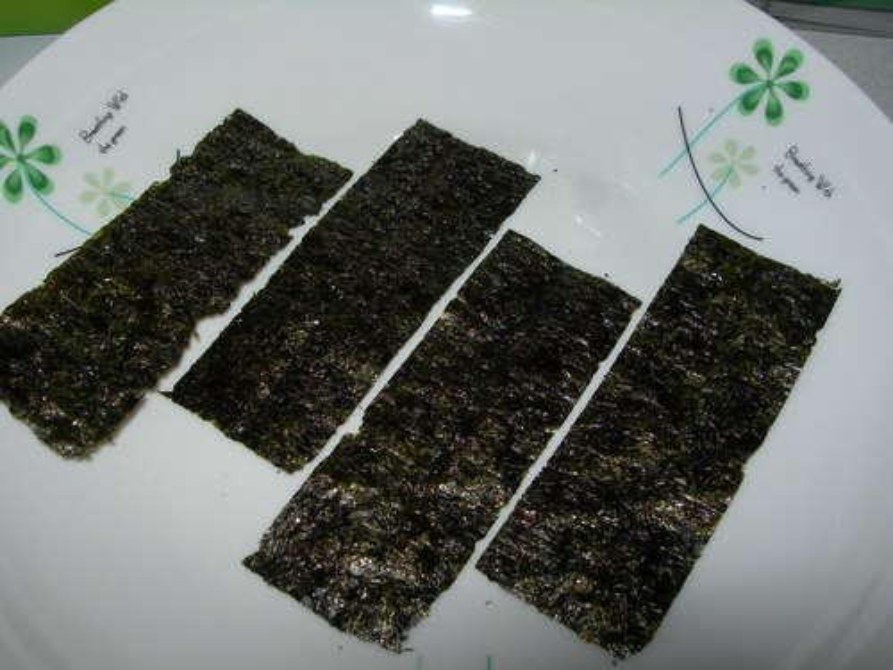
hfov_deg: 49.0
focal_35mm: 38
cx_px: 446
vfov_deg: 37.7
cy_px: 335
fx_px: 980
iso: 50
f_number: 4.8
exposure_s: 1/60.1
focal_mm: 7.8
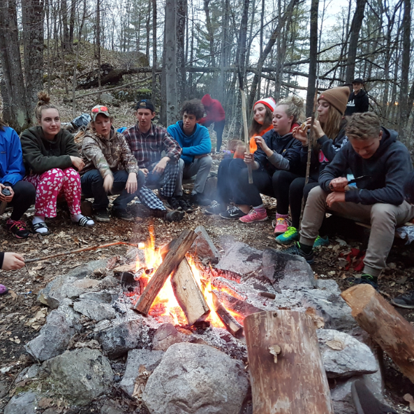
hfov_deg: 51.9
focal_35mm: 31
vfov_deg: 52.5
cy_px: 206
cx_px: 151
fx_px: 419
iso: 200
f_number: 1.7
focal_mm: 4.2
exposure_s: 1/10
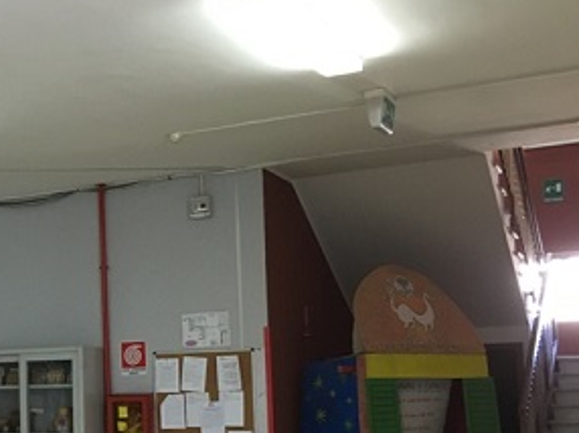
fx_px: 1103
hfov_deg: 27.1
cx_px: -47
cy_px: 317
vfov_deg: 22.1
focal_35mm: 66
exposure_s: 1/33
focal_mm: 4.15
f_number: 2.2
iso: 125
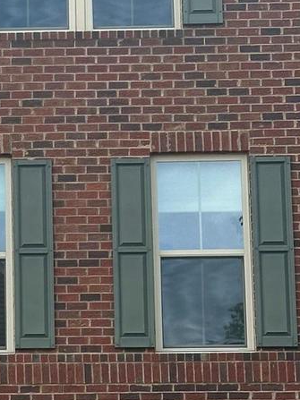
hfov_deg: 8.9
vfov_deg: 12.0
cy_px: 267
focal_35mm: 165
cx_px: -85
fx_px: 1908
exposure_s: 1/1639
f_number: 1.78
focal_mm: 6.86
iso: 64
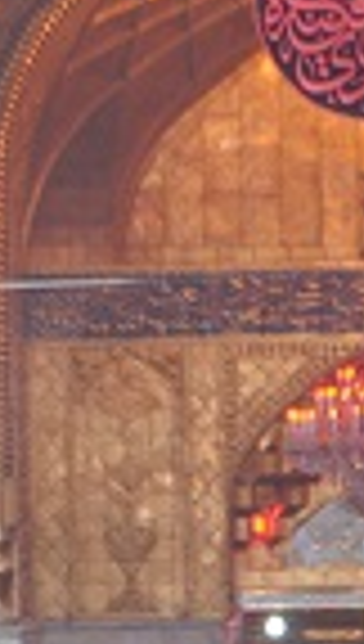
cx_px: 211
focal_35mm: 374
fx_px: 6388
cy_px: 583
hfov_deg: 3.3
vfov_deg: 5.7
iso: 200
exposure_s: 1/50
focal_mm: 55
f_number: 5.6
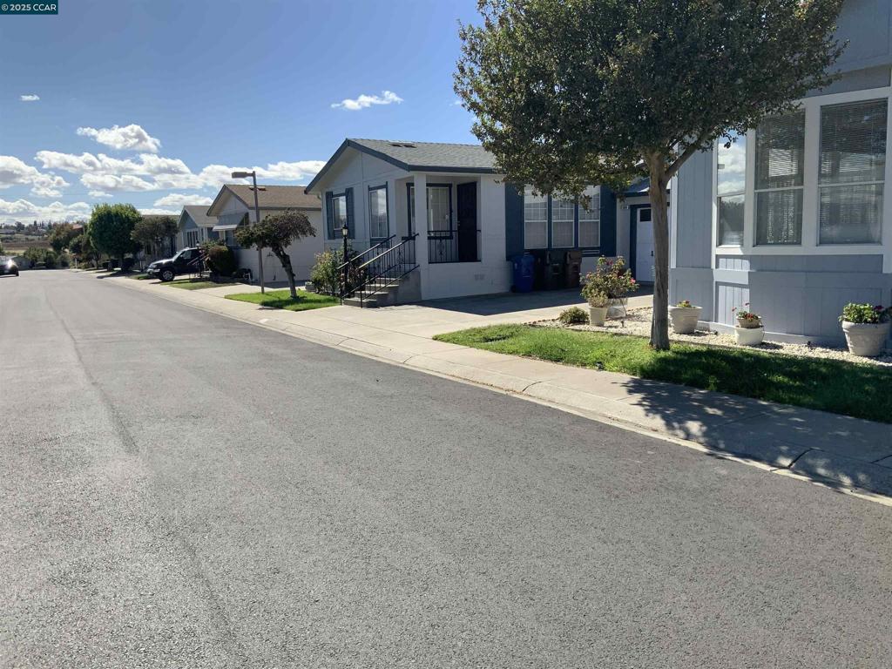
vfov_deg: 48.2
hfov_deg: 61.7
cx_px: 446
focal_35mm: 29
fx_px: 747
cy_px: 334
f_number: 1.8
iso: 20
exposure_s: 1/2141
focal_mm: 3
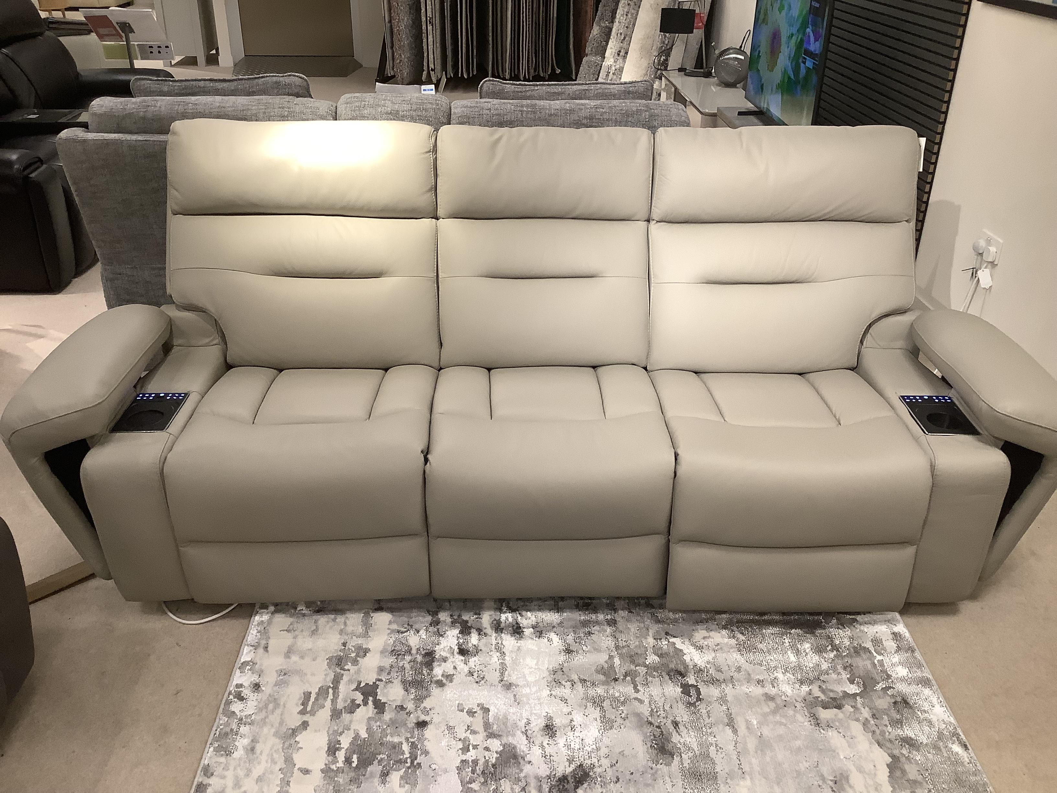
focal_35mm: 31
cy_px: 396
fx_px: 947
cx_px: 528
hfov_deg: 58.4
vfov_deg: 45.4
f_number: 2.4
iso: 100
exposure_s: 1/50
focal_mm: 3.3
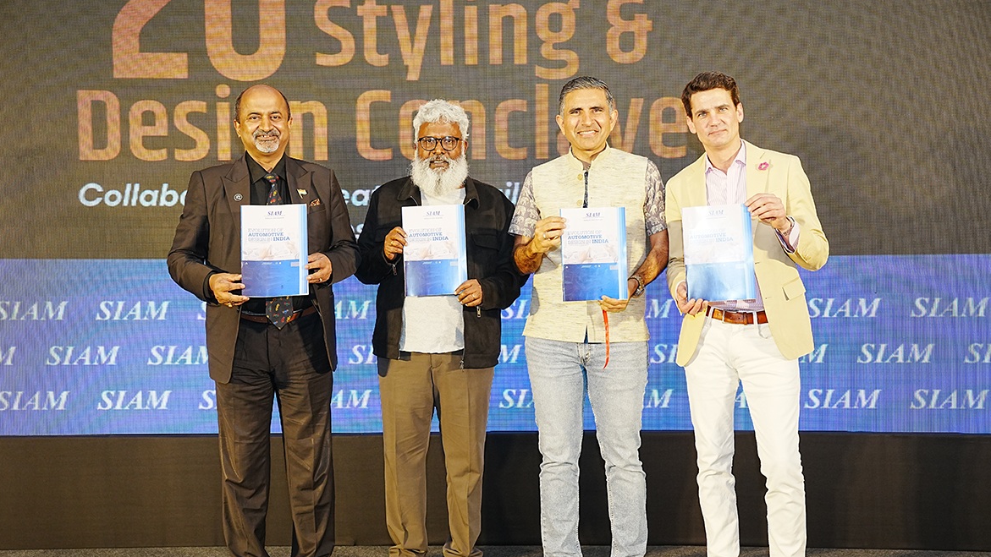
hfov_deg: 45.8
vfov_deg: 26.7
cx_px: 489
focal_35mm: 45
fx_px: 1173
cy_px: 310
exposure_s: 1/200
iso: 1250
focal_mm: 41.6
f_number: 4
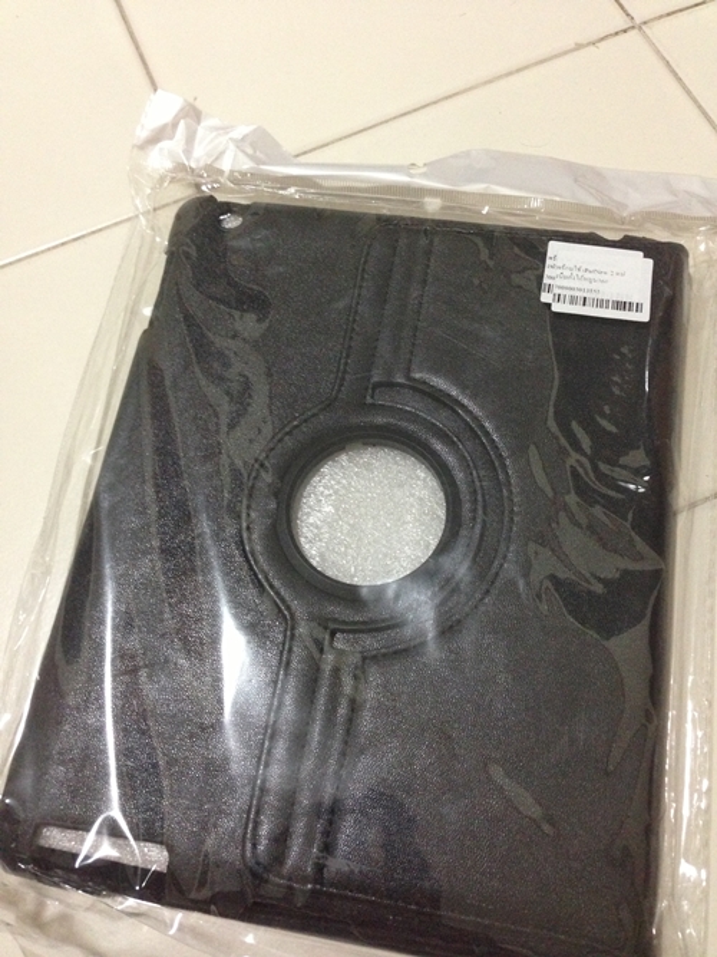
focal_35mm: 33
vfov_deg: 55.4
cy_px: 478
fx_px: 912
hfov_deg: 42.9
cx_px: 358
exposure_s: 1/15
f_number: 2.4
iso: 400
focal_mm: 4.13
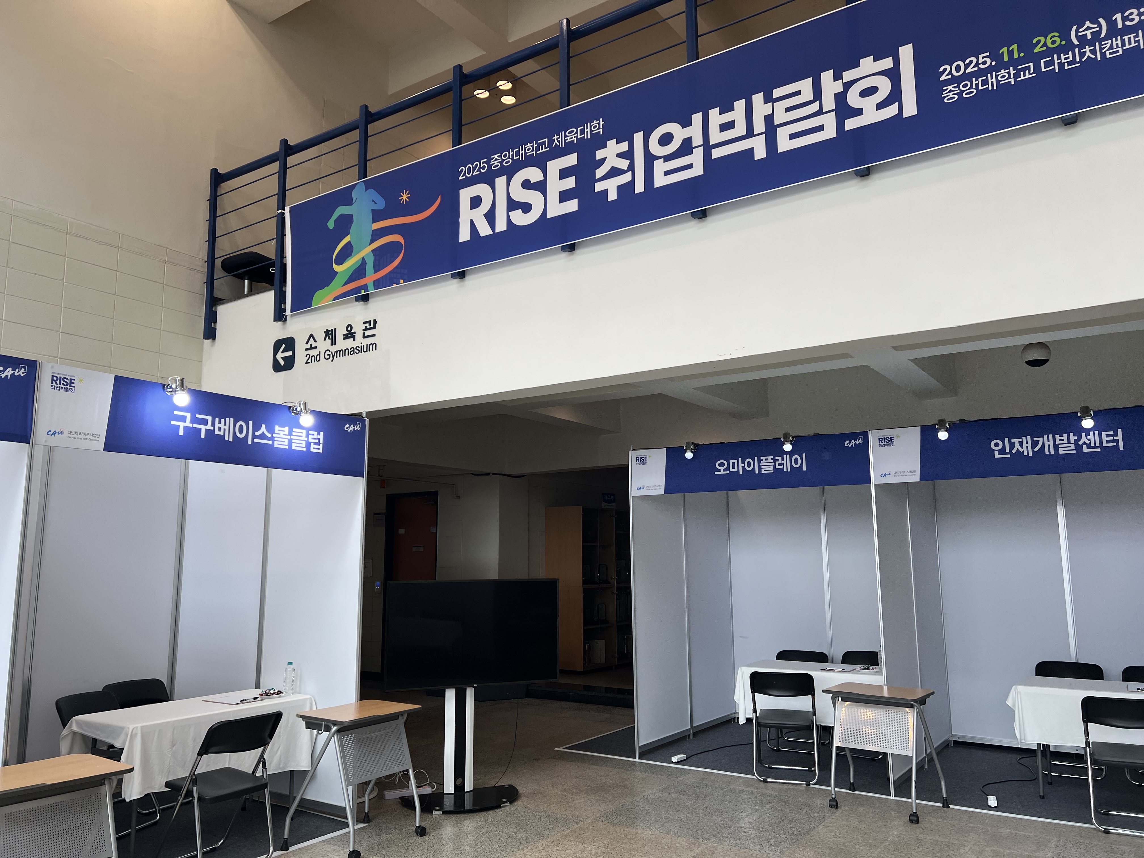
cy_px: 429
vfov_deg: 53.1
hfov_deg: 67.3
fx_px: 859
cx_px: 572
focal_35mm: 26
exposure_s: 1/120
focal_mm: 5.7
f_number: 1.5
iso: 40
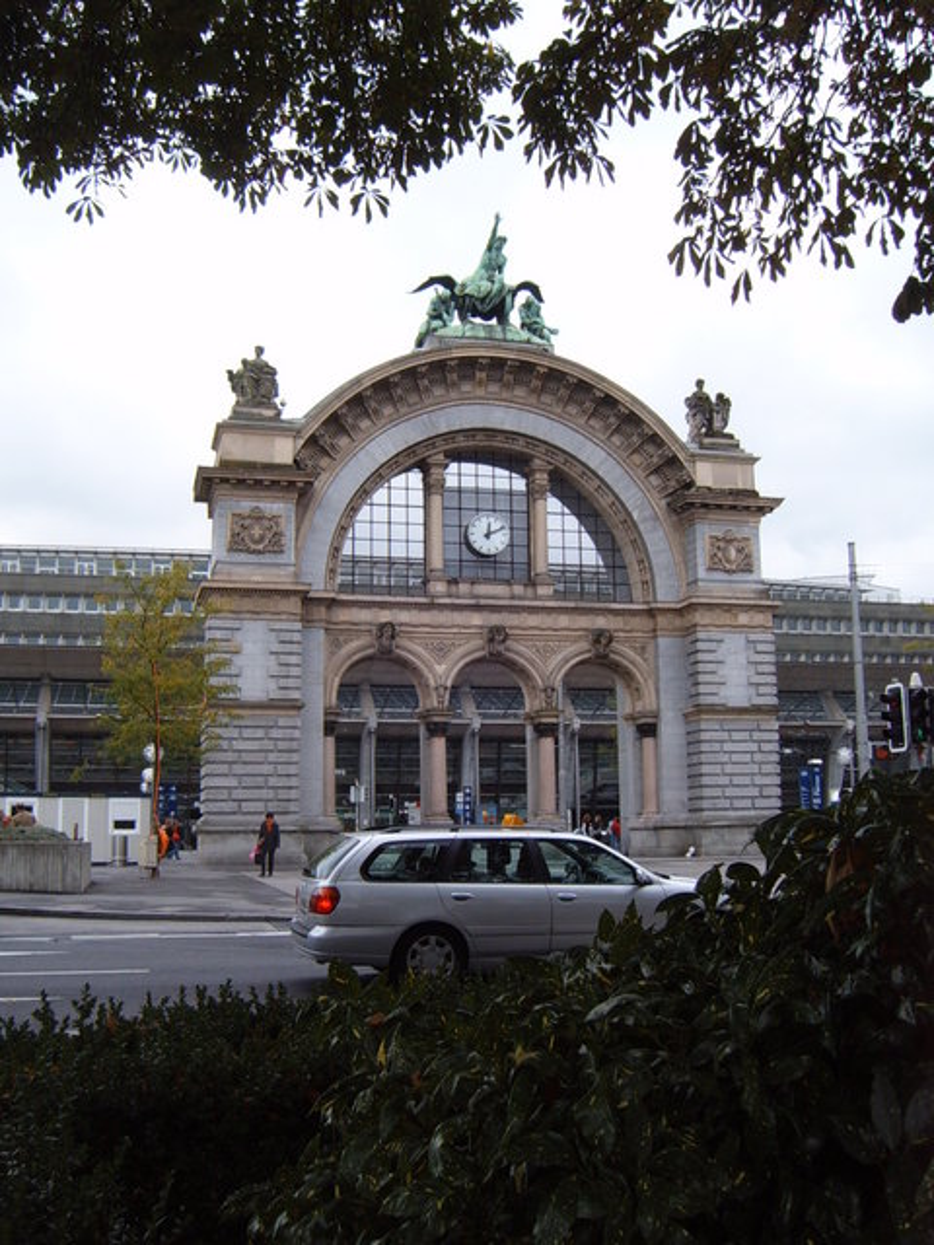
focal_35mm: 37
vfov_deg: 50.1
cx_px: 467
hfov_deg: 38.7
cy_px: 622
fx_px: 1331
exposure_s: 1/90
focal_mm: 6.2
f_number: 6
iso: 63
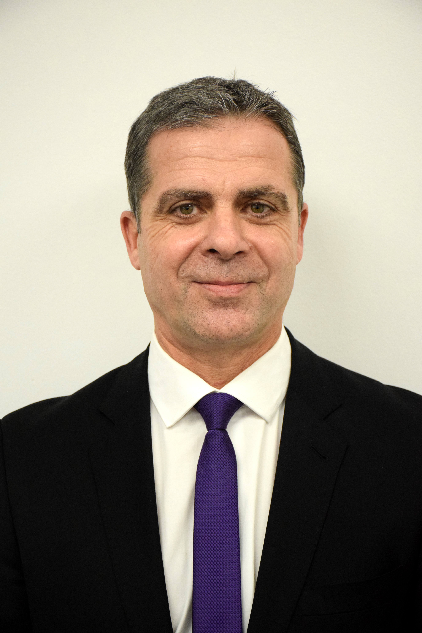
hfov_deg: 15.2
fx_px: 1582
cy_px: 316
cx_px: 211
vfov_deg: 22.6
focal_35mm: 90
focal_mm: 60
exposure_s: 1/500
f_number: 5
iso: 3200
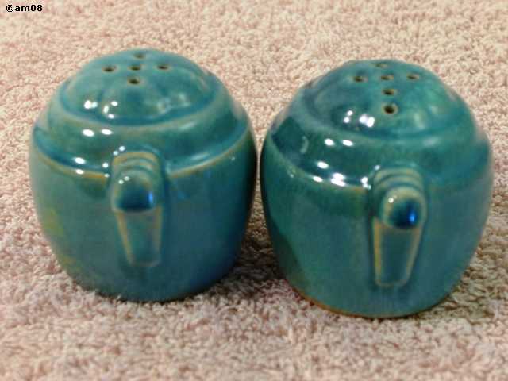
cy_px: 190
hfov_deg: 21.1
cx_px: 254
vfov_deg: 15.9
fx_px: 1365
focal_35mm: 93
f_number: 4.8
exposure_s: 1/13
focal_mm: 19.4
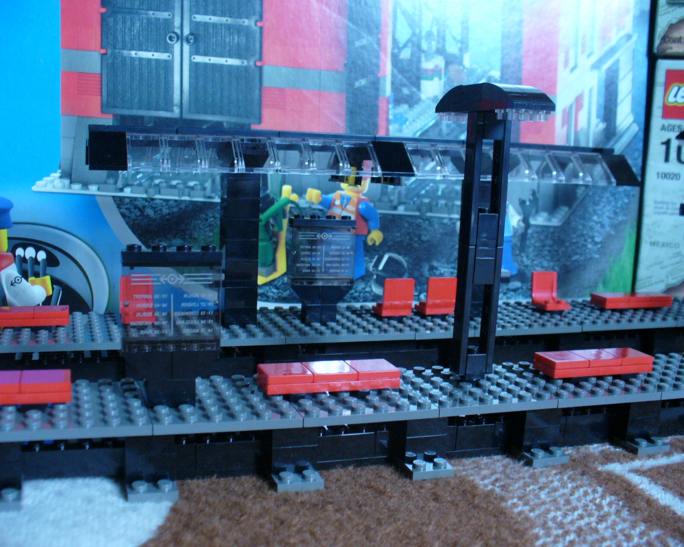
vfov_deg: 38.2
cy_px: 275
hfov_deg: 46.9
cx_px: 345
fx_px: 789
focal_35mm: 39
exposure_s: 1/10
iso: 200
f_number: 2.8
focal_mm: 6.1
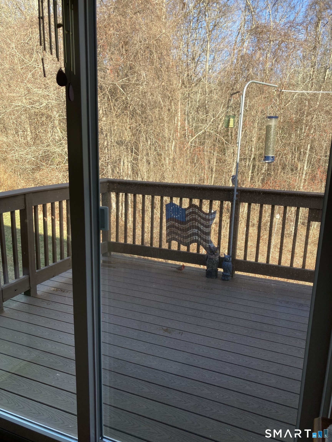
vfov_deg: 63.4
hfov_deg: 49.7
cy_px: 221
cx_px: 166
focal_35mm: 28
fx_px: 358
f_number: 1.8
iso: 20
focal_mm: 3.99
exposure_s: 1/203
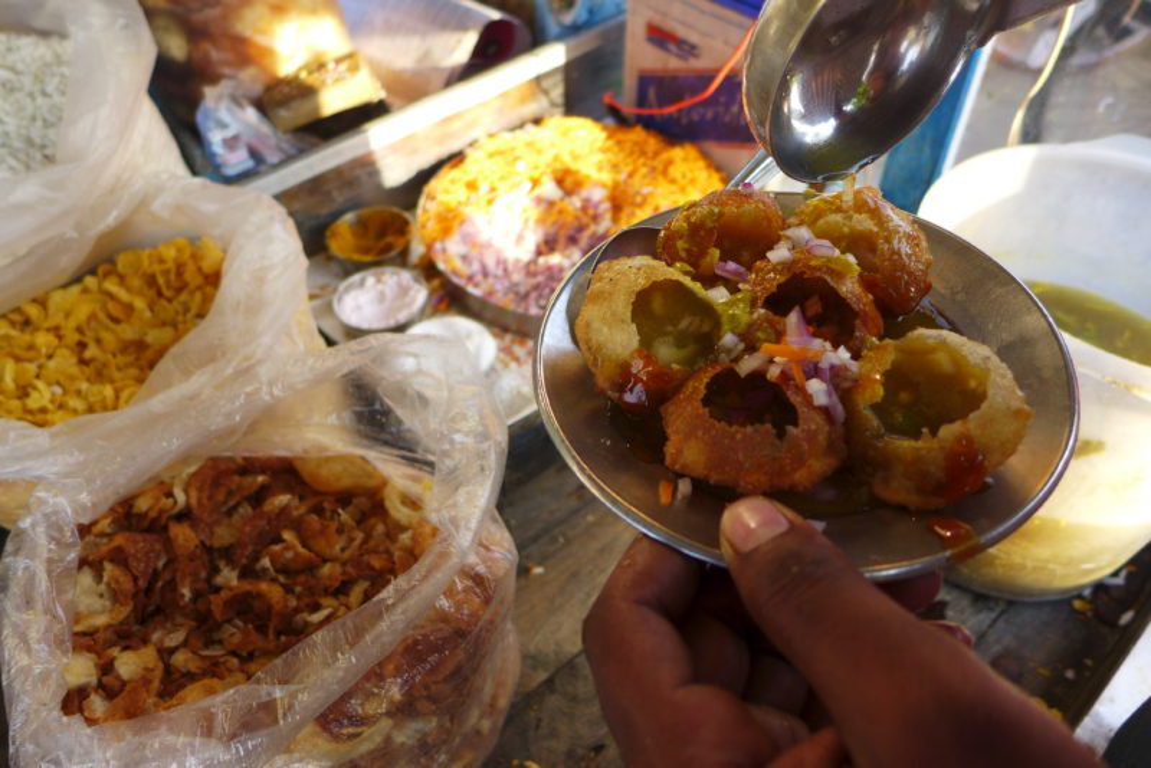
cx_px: 576
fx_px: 768
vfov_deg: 53.2
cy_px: 384
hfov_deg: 73.7
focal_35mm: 24
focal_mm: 4.7
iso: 100
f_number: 1.4
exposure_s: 1/500
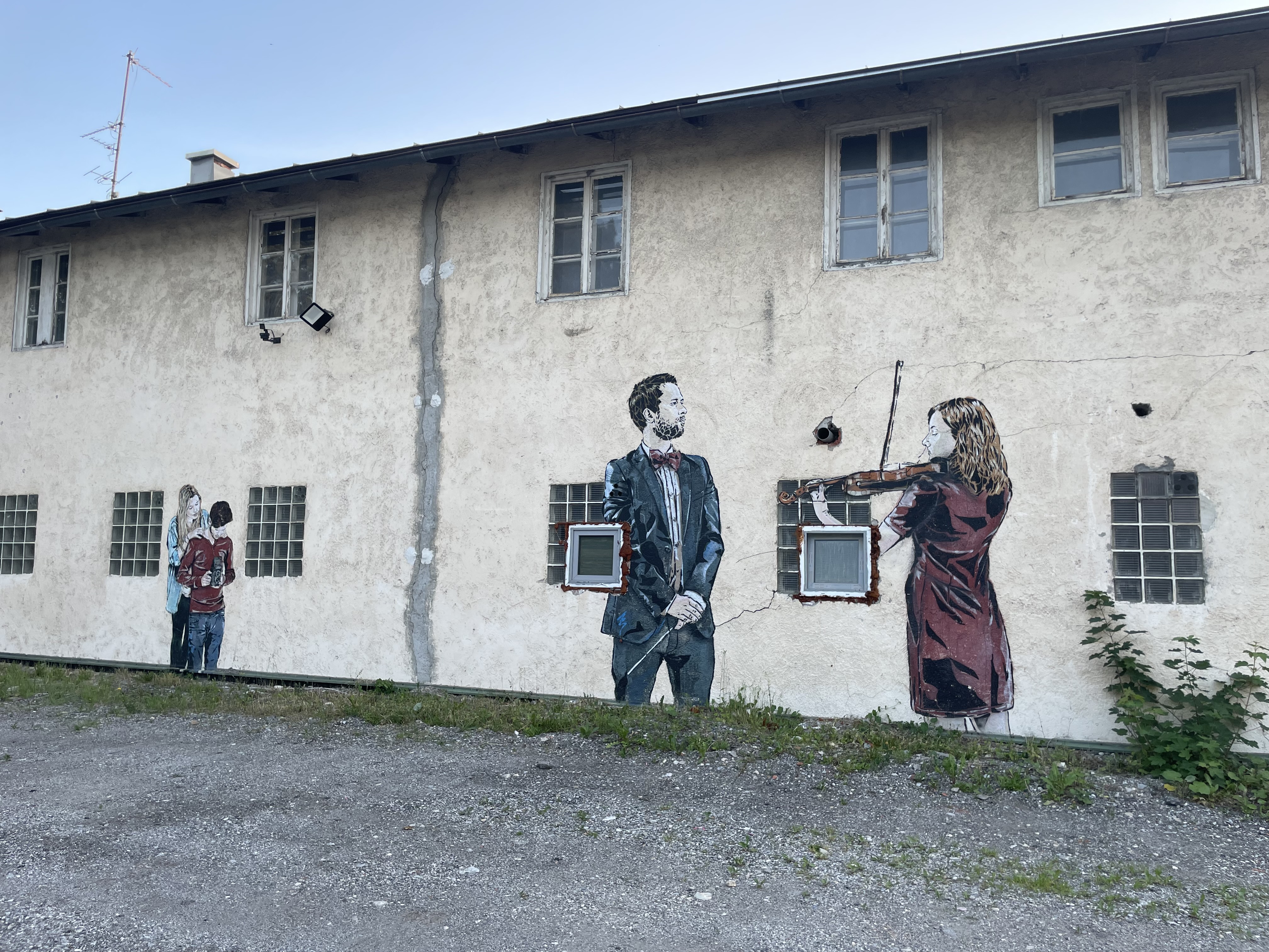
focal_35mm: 26
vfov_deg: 53.1
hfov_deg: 67.3
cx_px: 634
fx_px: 953
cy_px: 476
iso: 40
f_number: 1.6
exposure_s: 1/121
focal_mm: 4.2
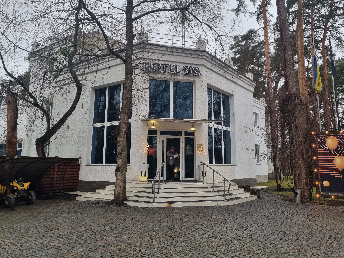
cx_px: 178
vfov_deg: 48.1
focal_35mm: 29
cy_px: 115
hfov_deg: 61.6
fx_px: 288
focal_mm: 5.4
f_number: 1.8
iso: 64
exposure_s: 1/100
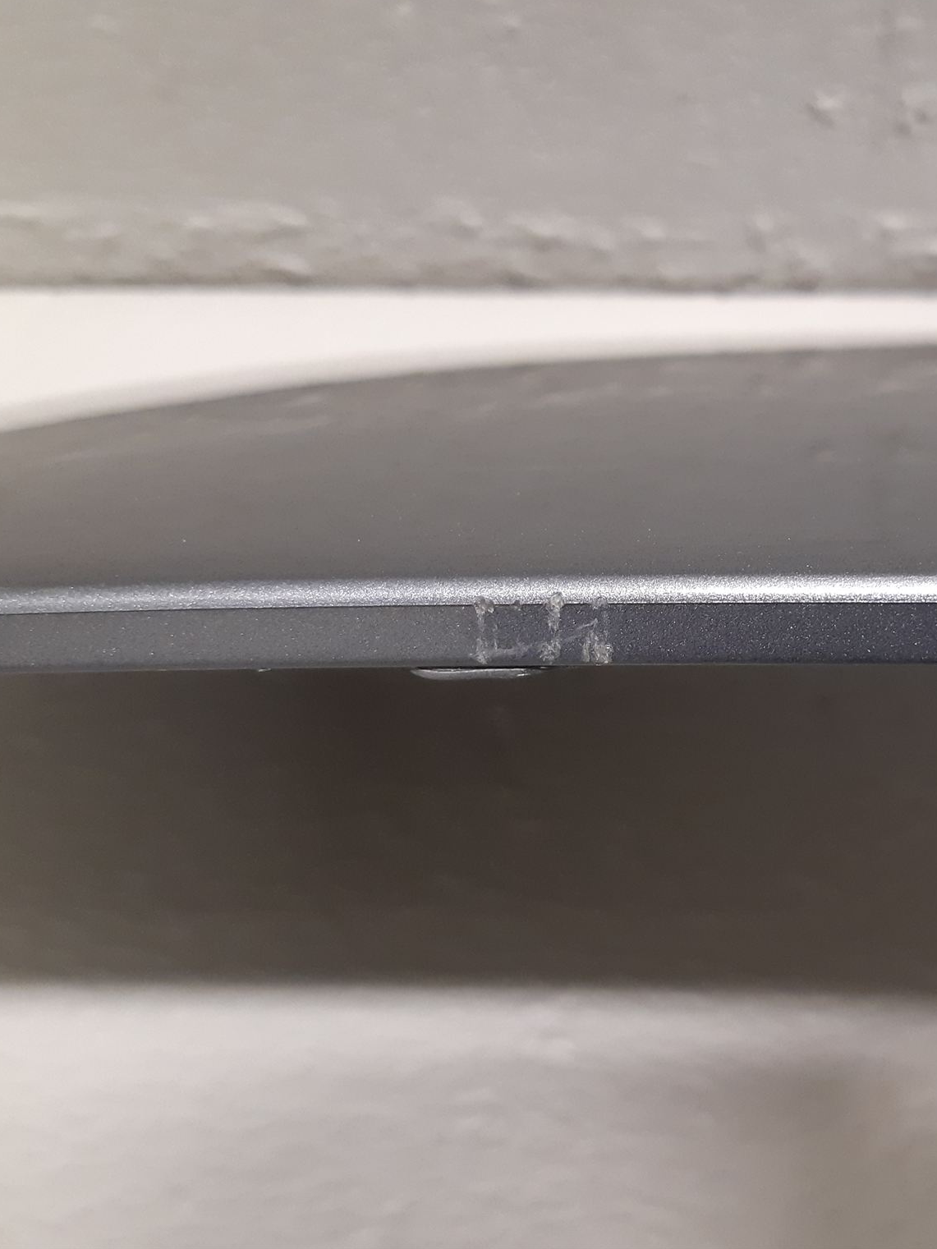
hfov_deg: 39.5
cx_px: 712
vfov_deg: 52.6
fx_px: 1263
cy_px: 620
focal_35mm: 35
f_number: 1.7
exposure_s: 1/33
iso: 200
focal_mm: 3.93
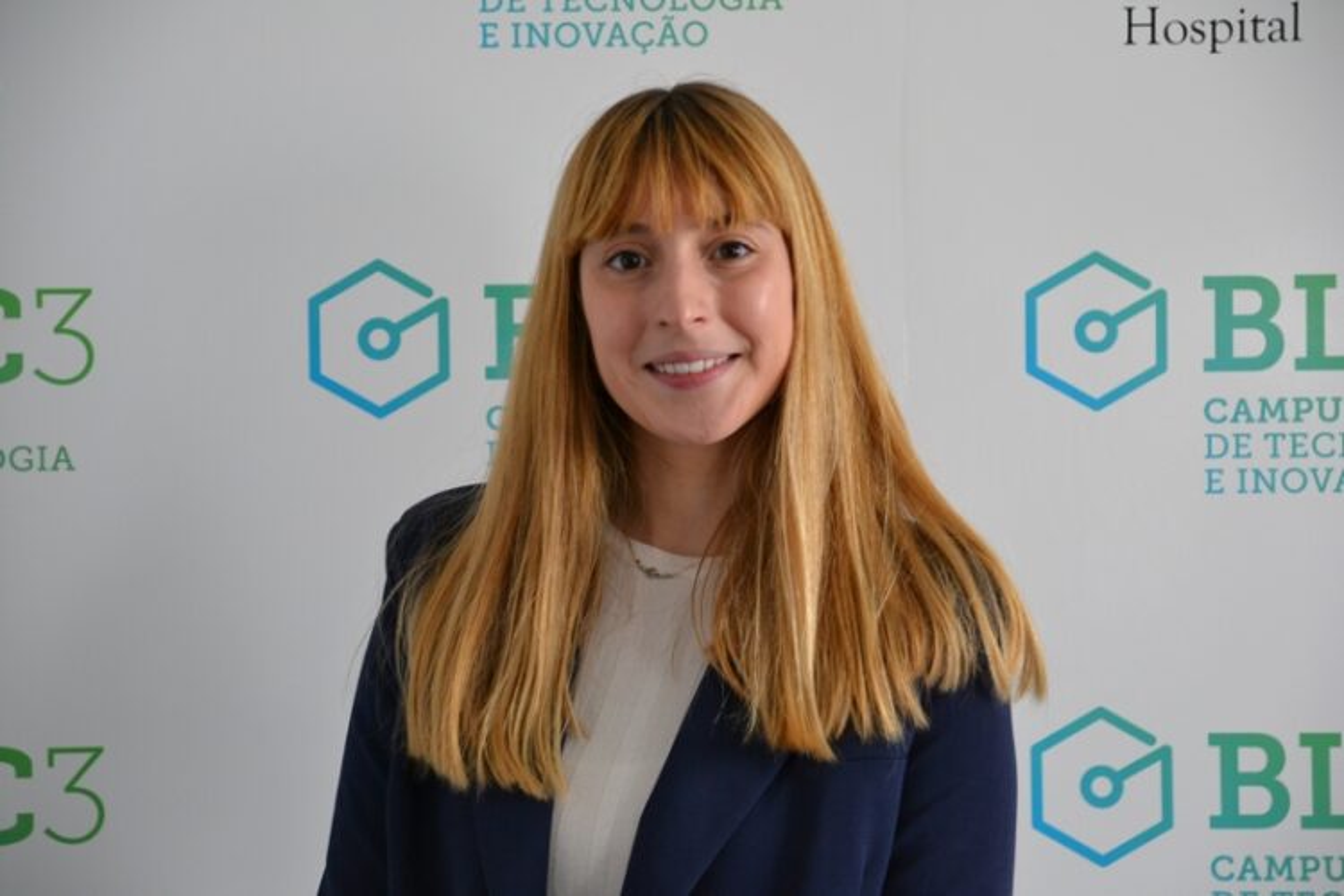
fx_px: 3920
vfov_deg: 13.0
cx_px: 672
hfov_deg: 19.5
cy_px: 448
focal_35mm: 105
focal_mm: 70
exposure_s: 1/60
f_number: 4
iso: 900
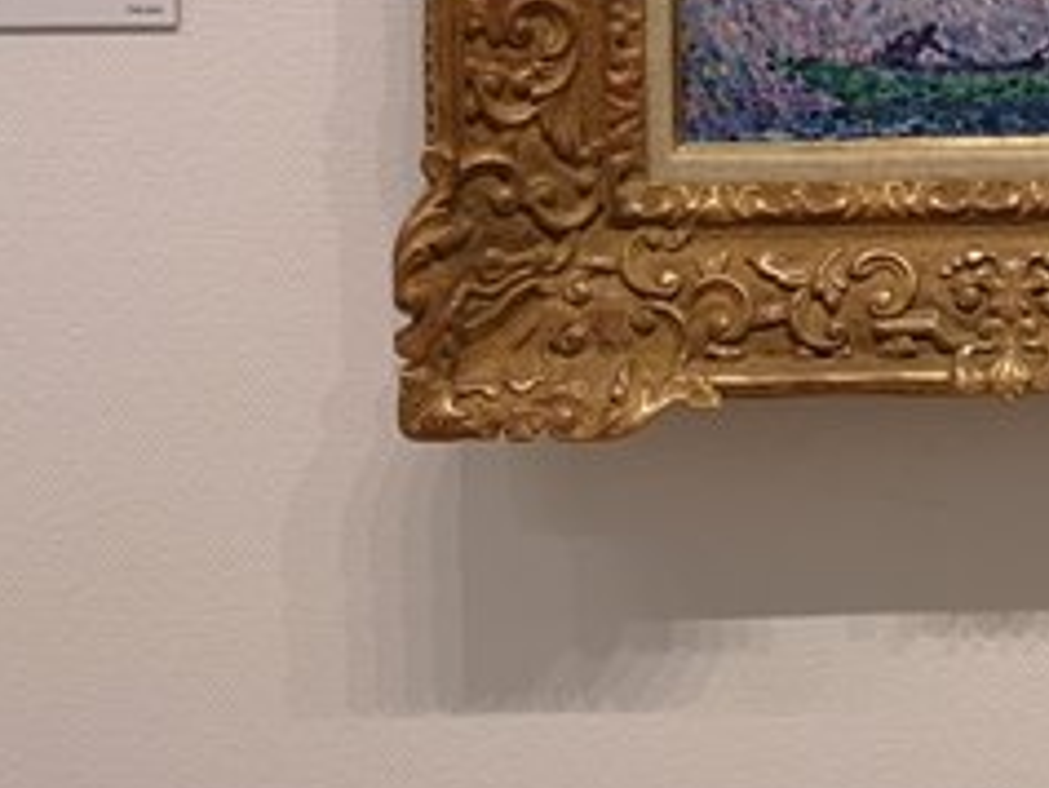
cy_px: -438
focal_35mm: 91
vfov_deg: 14.9
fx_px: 2759
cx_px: 1230
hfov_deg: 20.3
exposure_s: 1/33.3
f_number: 1.8
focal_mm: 3.95
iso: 200
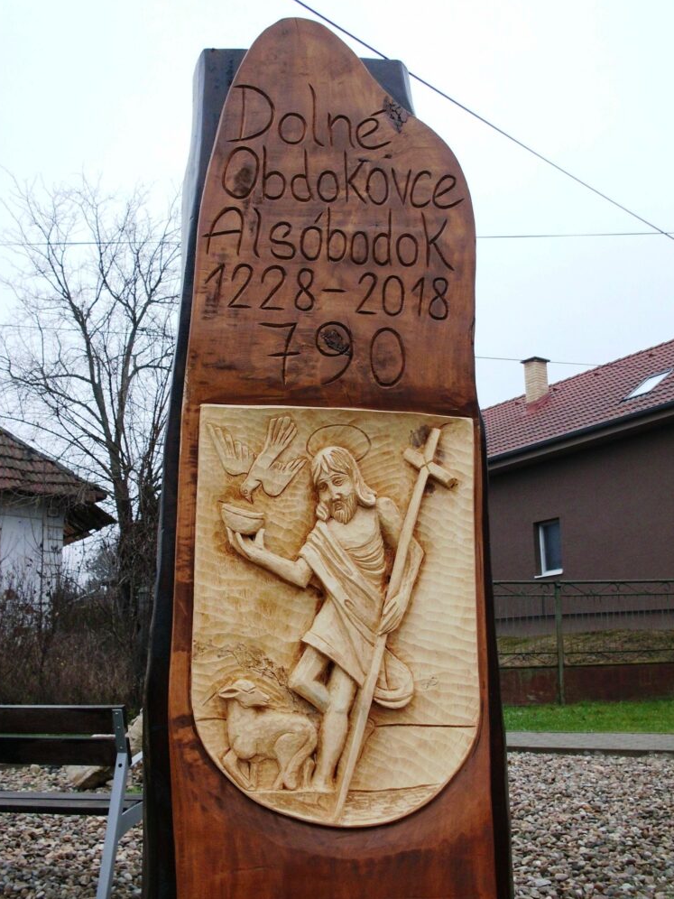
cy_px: 455
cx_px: 335
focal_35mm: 37
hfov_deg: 38.7
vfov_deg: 50.1
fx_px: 961
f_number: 2.9
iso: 100
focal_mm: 6.3
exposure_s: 1/200
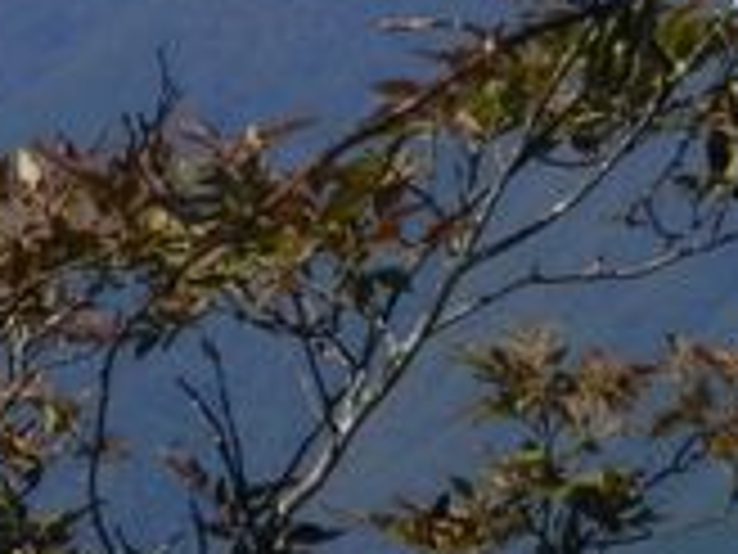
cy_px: -230
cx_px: -212
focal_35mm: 517
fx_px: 11022
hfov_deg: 3.8
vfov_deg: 2.9
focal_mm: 19
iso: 80
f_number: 5
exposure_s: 1/640
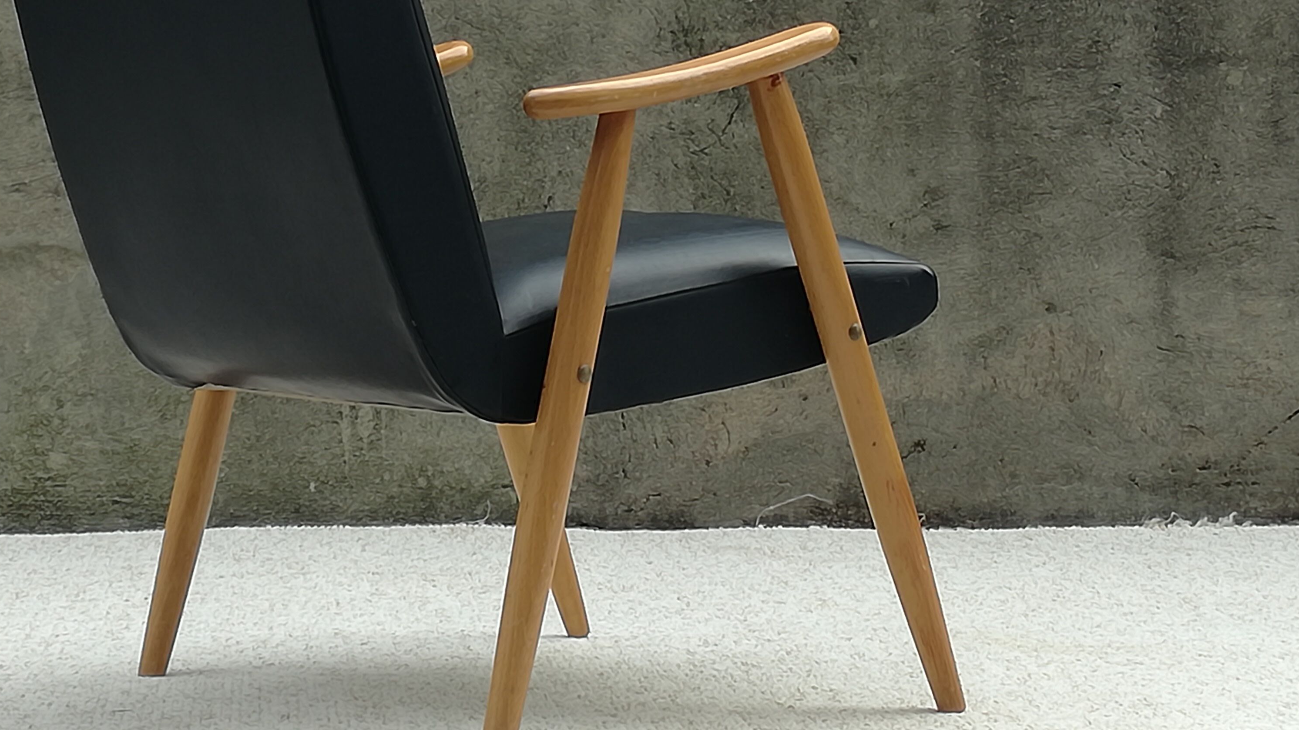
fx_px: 1412
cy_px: 226
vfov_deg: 28.8
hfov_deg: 48.8
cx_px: 460
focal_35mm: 41
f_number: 2
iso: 50
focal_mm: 3.79
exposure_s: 1/134
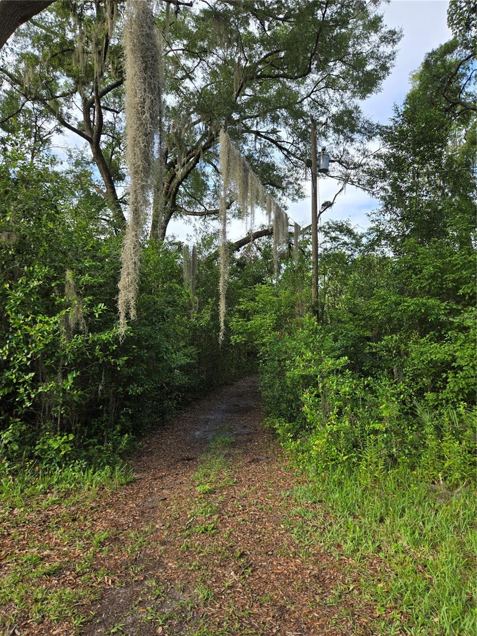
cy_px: 318
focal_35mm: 23
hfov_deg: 58.9
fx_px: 423
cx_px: 238
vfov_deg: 73.9
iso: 25
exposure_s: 1/542
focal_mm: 5.4
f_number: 1.8
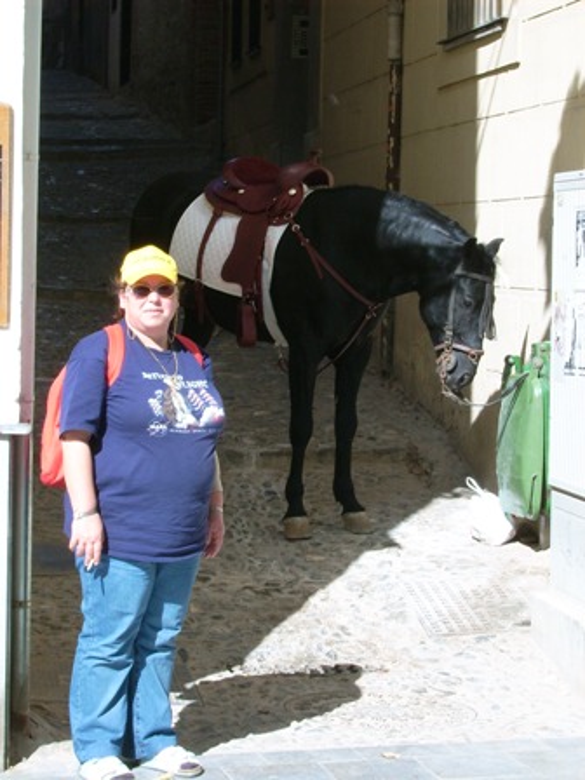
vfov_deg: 19.1
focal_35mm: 103
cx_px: 292
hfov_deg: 14.4
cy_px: 390
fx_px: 2321
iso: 50
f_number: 10.1
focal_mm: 17.14
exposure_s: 1/65
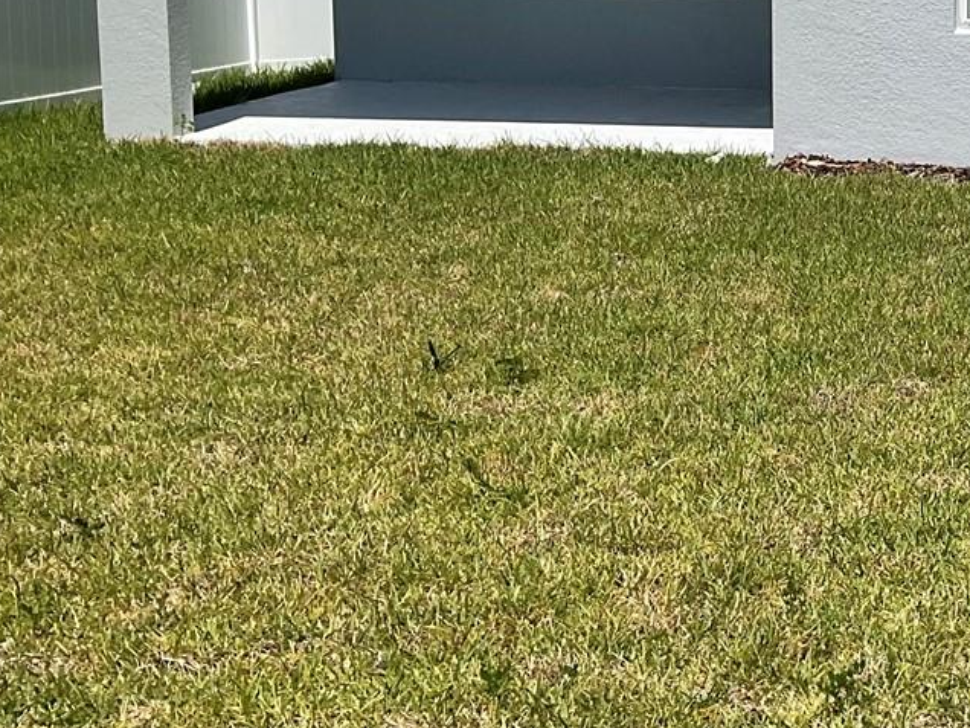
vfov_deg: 19.8
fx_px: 2046
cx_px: 1212
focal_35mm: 73
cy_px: 90
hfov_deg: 23.9
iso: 16
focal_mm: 3
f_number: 1.8
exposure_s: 1/3534
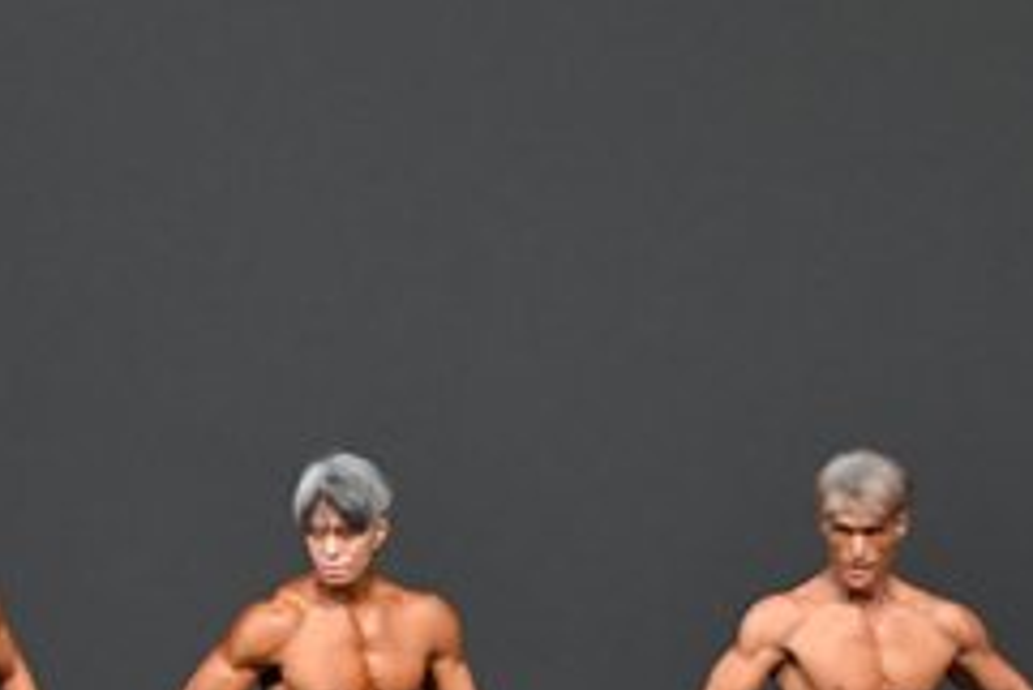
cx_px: -268
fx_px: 12460
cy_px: 681
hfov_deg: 4.7
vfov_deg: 3.2
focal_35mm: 434
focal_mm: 90
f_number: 5.6
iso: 4000
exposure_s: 1/400
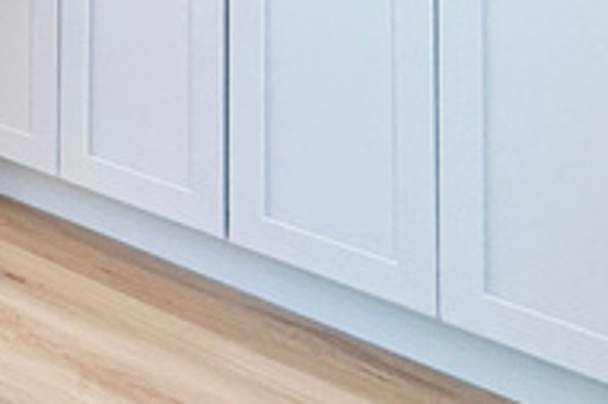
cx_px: -251
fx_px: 1316
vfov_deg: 14.6
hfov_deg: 22.3
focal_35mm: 78
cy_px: -385
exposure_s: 1/120
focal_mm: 2.22
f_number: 2.2
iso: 50
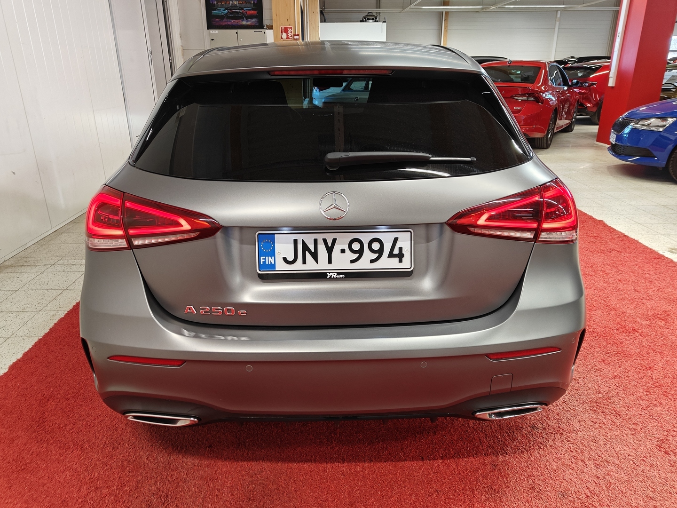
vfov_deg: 54.9
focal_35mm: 25
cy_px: 254
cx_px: 338
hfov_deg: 69.4
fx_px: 489
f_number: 1.8
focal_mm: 5.59
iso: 80
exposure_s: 1/60
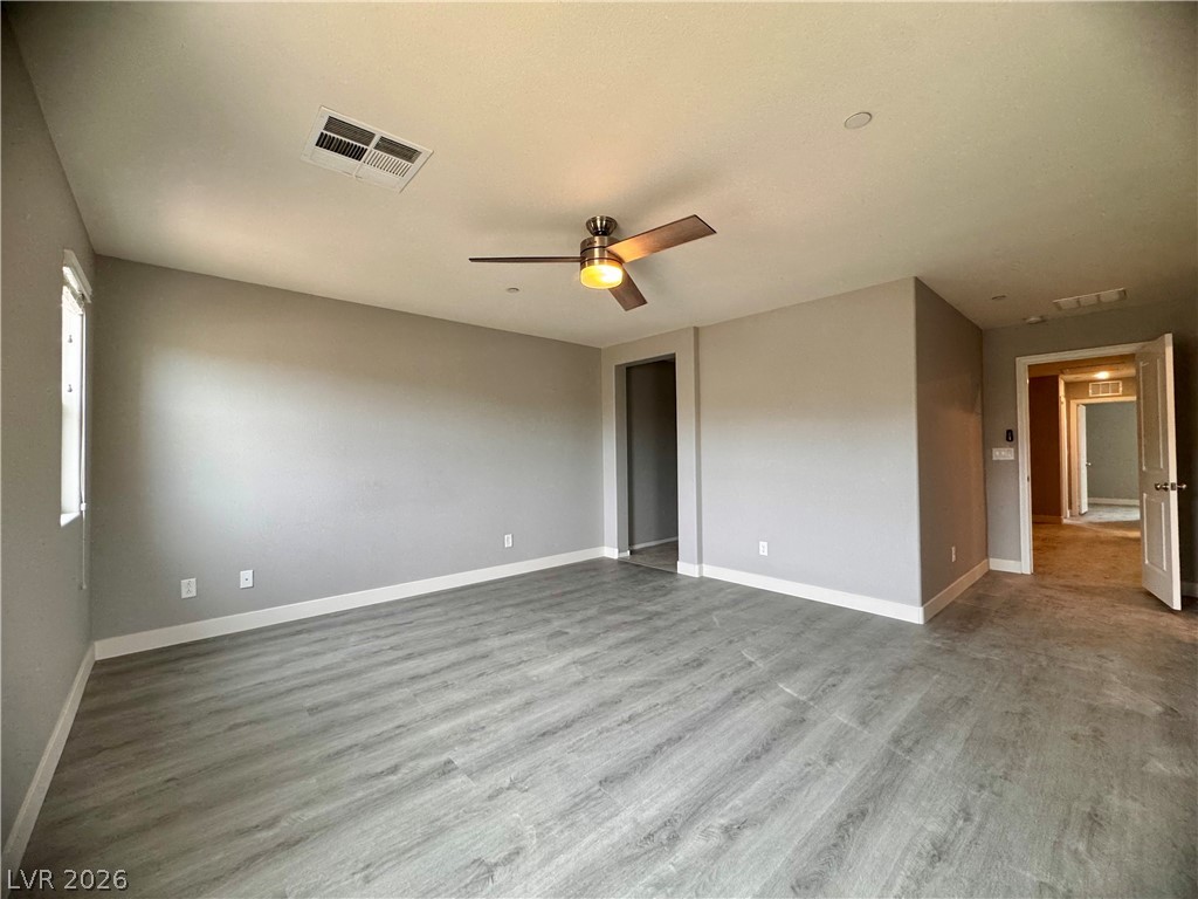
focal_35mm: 14
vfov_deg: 85.7
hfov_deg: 102.1
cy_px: 450
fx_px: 485
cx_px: 599
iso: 200
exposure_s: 1/120
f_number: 2.2
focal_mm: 2.22
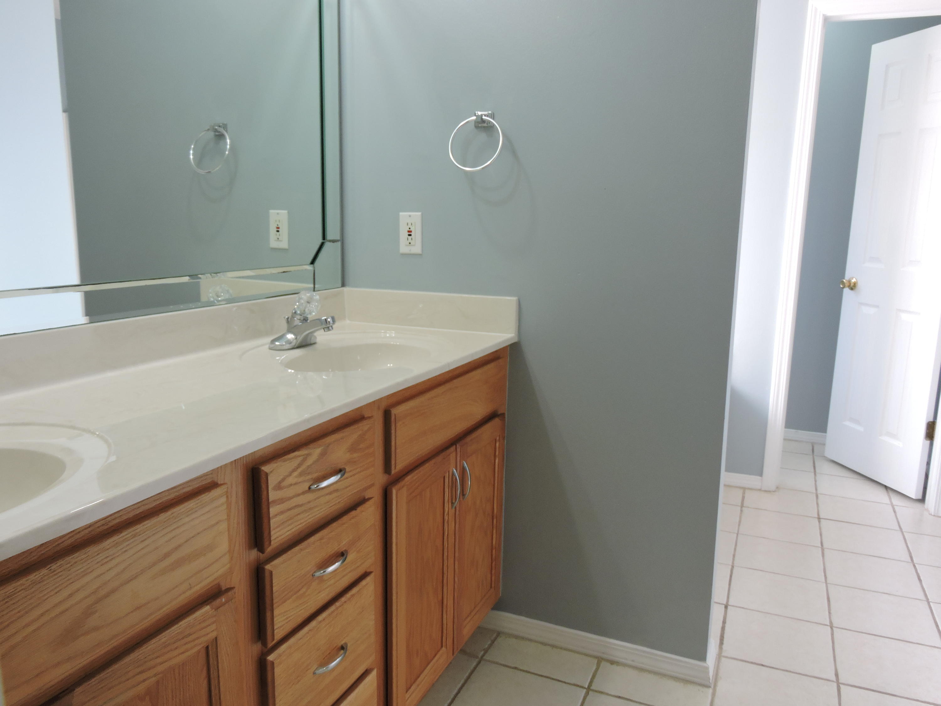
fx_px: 761
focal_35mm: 28
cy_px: 353
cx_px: 470
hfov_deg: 63.4
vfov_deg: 49.7
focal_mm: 5
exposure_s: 1/30
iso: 200
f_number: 3.5
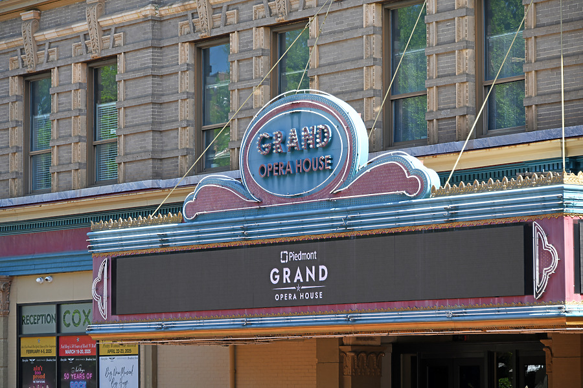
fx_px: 2429
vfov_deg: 9.1
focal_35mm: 150
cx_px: 292
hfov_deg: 13.7
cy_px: 194
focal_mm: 150
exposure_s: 1/160
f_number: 6.3
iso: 100
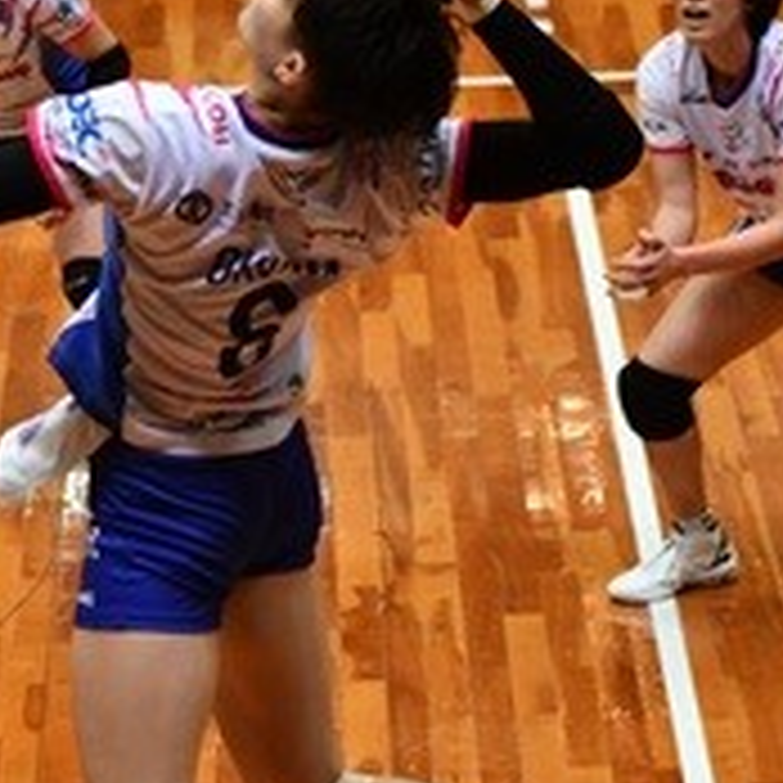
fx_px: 6577
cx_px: 112
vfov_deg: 6.8
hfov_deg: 6.8
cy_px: 367
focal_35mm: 257
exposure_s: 1/1000
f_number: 2.8
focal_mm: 70
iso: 2800
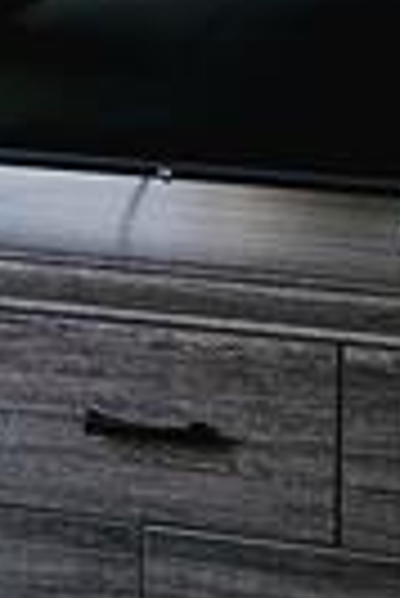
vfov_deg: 18.5
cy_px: 22
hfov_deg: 12.7
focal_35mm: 108
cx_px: 319
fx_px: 1795
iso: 1000
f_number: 1.7
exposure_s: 1/120
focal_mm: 6.3
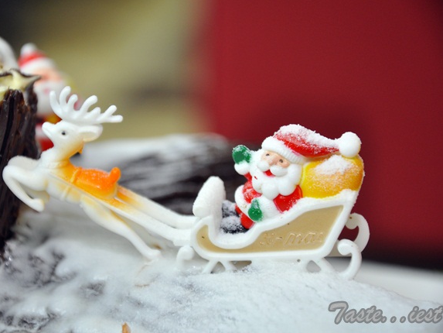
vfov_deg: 8.7
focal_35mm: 172
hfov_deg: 11.5
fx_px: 2196
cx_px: 194
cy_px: 166
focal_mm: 105
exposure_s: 1/125
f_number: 5.6
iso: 640
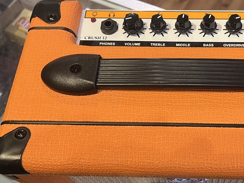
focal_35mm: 46
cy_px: 99
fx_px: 324
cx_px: 185
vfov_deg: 31.5
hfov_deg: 40.0
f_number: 1.6
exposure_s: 1/60
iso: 200
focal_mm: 5.1
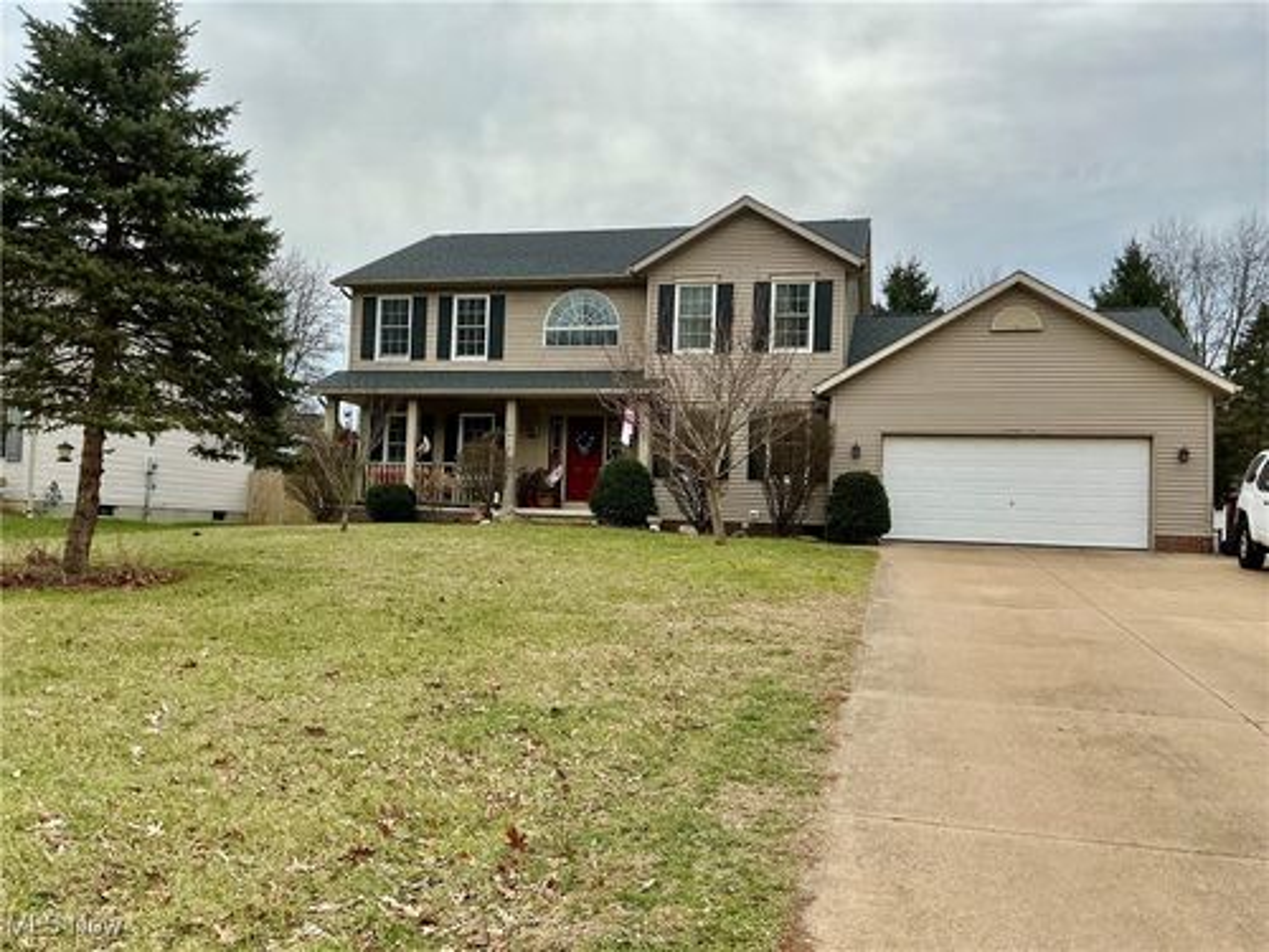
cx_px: 634
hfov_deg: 63.4
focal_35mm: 28
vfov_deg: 49.7
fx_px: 1026
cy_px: 476
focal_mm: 3
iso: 25
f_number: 1.8
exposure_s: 1/898
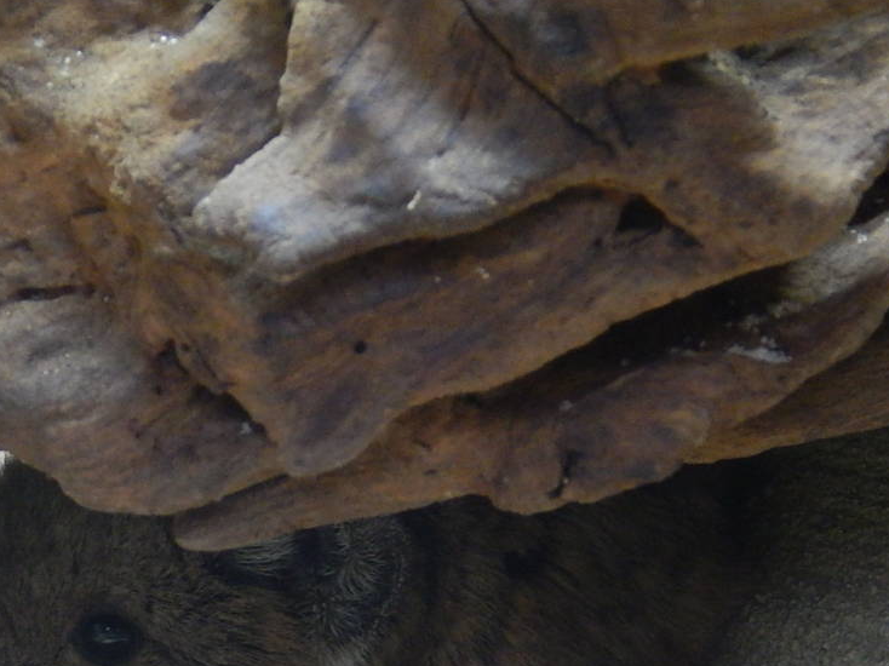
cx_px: 208
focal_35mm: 229
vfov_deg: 6.5
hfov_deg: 8.6
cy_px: 710
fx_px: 5879
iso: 400
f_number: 4.5
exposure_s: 1/25
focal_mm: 18.7
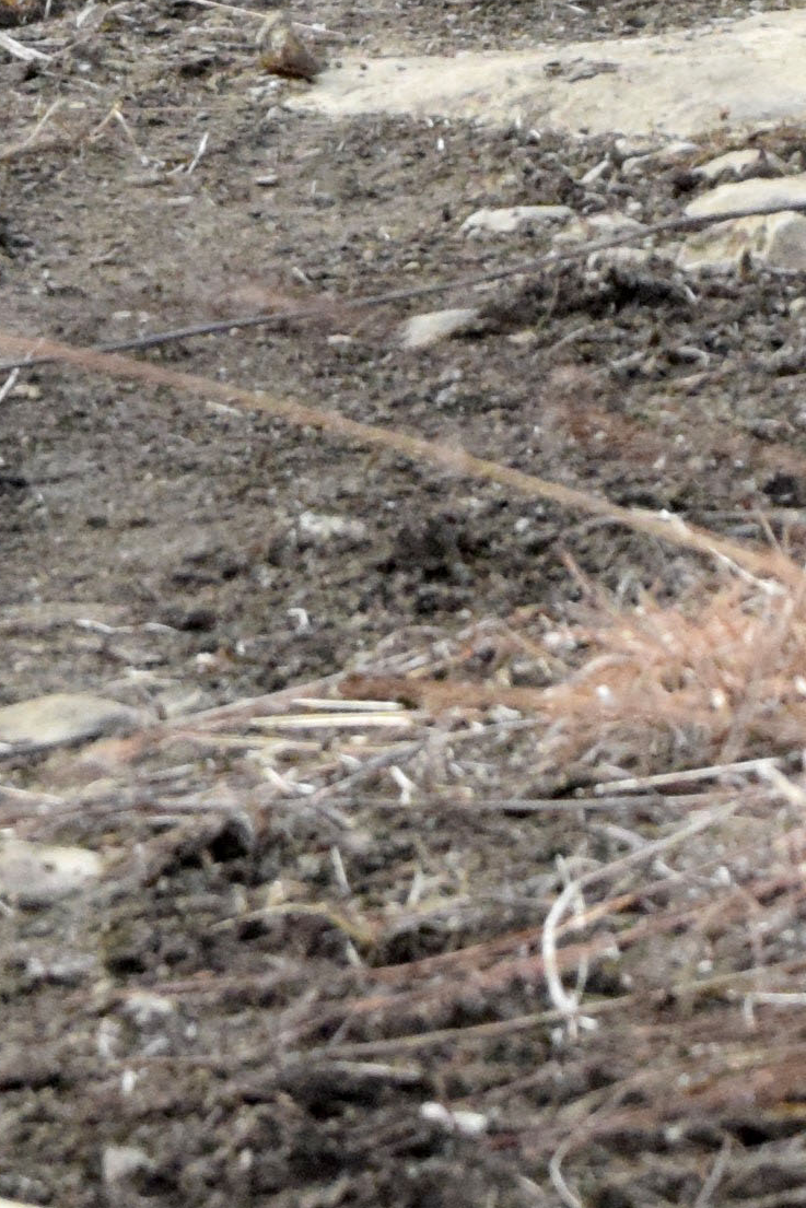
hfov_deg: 2.4
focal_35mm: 570
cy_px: -1123
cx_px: 474
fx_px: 19135
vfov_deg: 3.6
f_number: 7.1
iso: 2500
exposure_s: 1/2000
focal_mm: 70
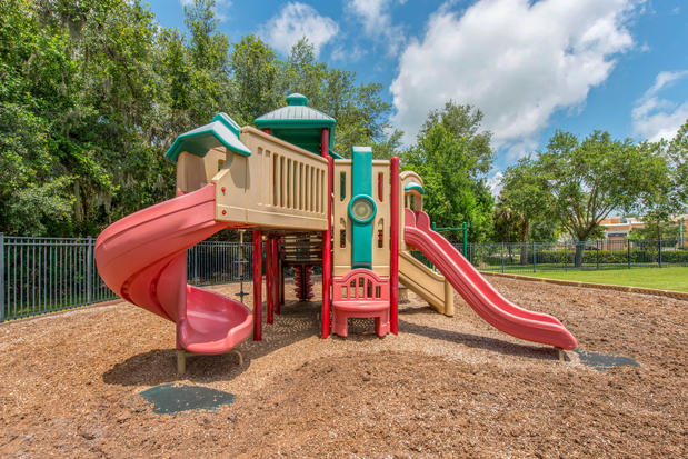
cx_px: 344
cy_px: 230
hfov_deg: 90.0
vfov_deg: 67.4
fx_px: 344
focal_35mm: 18
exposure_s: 1/400
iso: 400
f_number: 11
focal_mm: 18
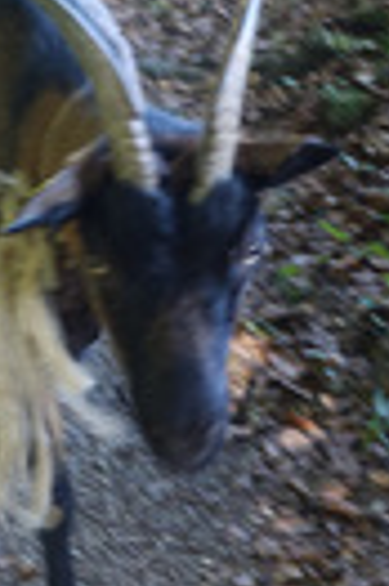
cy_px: 179
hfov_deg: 14.9
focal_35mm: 91
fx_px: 1479
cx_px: 58
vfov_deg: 22.3
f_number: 2.8
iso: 320
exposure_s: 1/30
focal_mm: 9.87
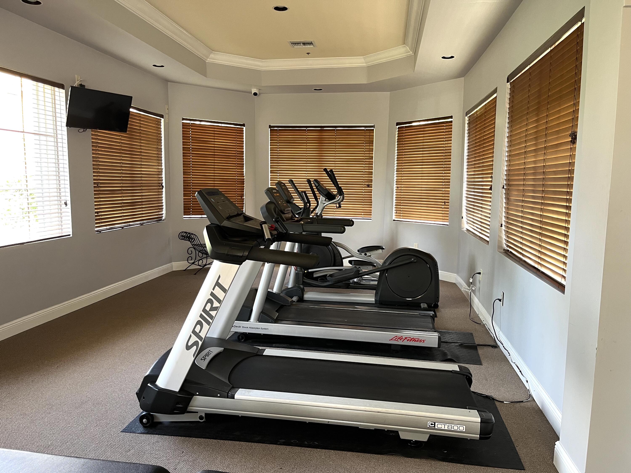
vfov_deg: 53.1
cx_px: 316
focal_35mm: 26
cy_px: 236
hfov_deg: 67.3
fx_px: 474
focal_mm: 5.1
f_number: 1.6
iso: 125
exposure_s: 1/60
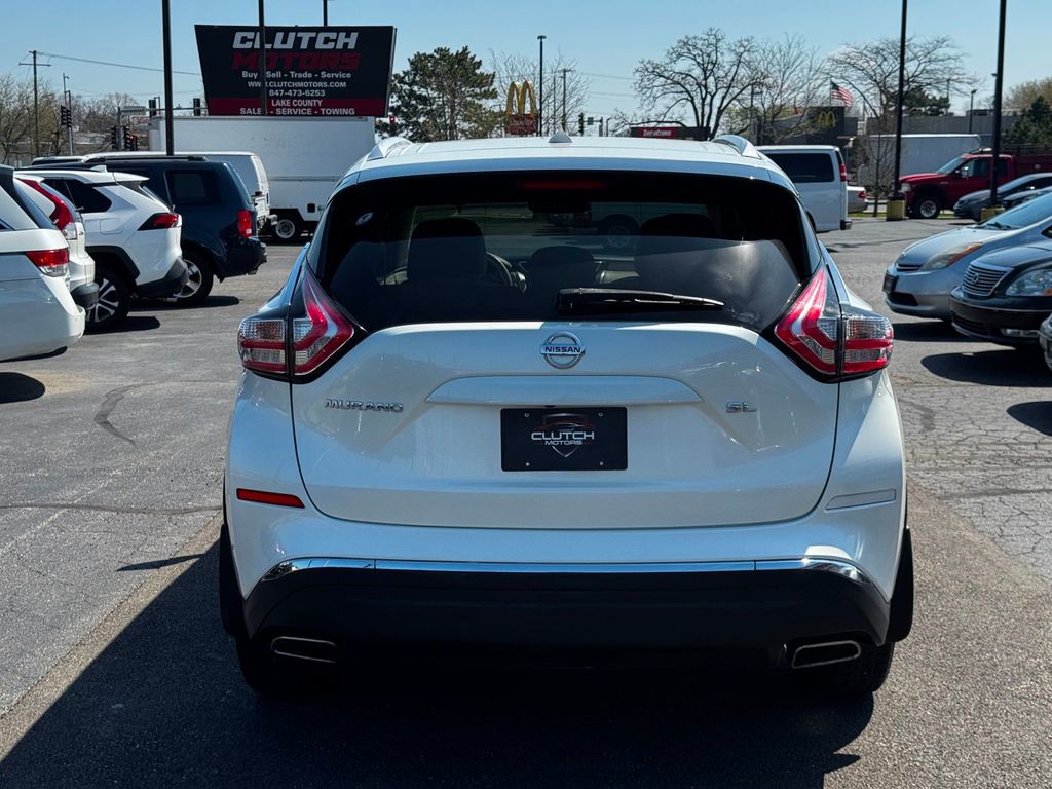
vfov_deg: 30.3
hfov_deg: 39.7
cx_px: 526
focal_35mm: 48
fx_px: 1459
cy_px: 394
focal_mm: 6.76
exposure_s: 1/3425
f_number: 1.78
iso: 64
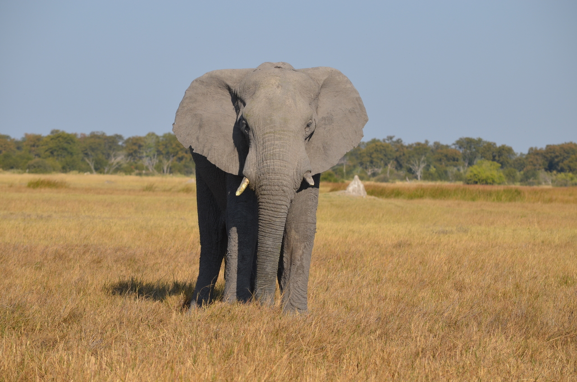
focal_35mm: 232
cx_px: 288
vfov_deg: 5.9
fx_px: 3719
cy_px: 191
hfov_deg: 8.9
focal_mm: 155
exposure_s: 1/800
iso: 200
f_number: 7.1
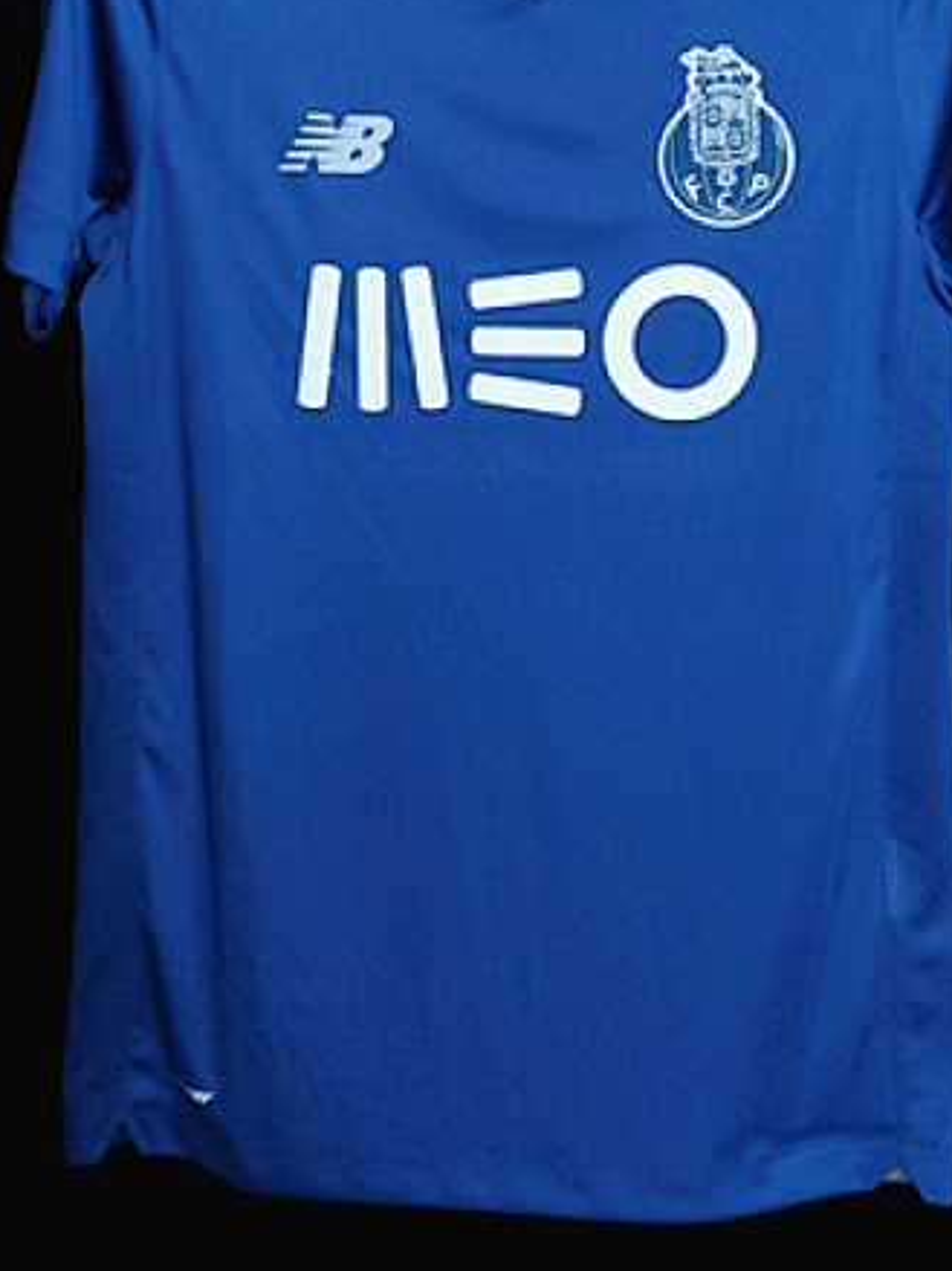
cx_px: 518
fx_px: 2348
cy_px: 342
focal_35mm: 64
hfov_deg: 22.9
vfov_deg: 29.9
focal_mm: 4.3
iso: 200
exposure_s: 1/30
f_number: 1.5
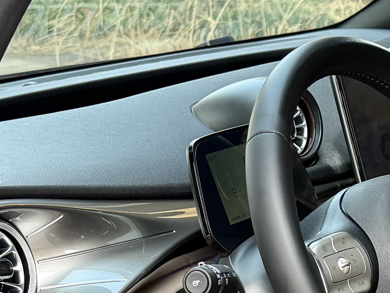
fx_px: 1296
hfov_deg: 16.9
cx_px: 329
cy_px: 403
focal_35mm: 115
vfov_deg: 12.4
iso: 160
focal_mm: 6.76
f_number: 1.78
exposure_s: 1/215
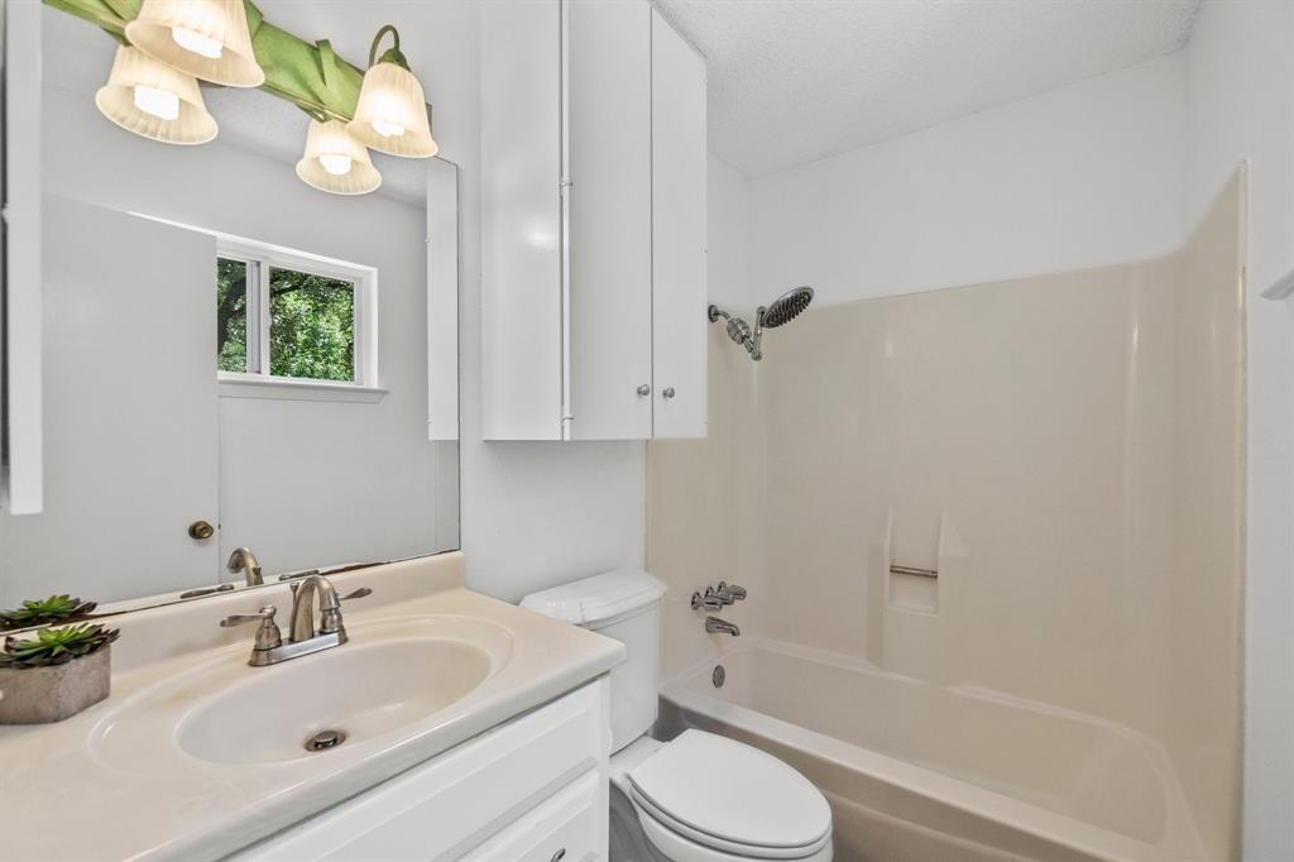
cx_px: 647
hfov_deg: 100.4
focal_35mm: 15
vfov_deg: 77.3
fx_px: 539
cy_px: 431
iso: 1000
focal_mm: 10
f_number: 7.1
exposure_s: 1/100
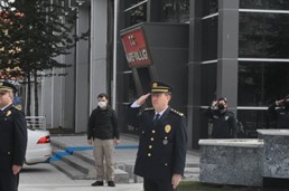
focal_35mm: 106
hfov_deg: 19.3
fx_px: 849
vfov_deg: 12.8
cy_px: 131
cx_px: 142
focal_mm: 28
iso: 800
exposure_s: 1/320
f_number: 18
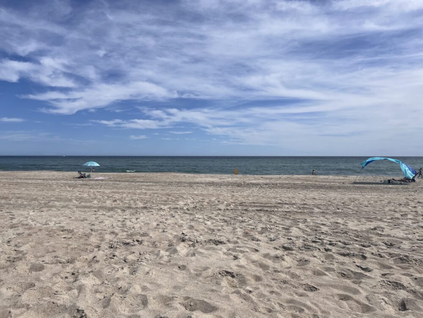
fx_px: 318
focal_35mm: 26
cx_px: 212
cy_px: 159
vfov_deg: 53.1
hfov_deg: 67.3
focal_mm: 5.7
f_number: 1.5
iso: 50
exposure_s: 1/11364
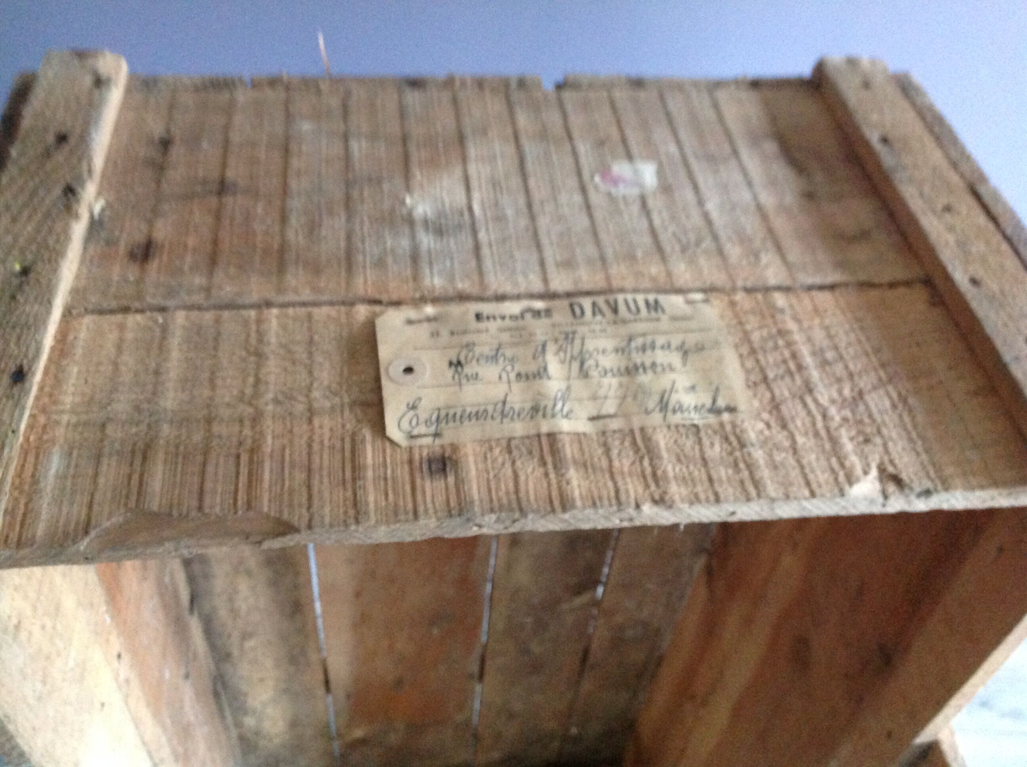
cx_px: 514
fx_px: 1037
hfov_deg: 52.7
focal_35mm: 35
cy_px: 384
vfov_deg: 40.6
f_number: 2.4
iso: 500
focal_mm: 4.28
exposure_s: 1/15
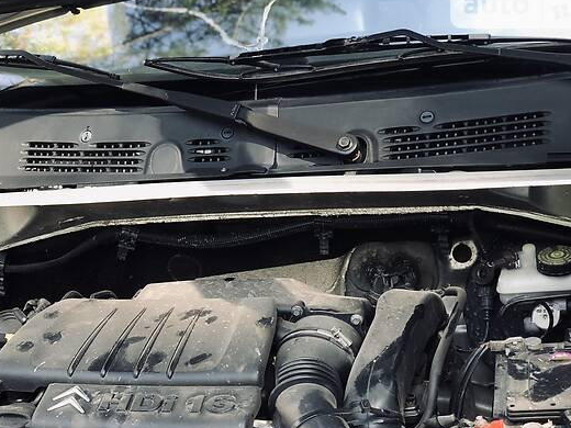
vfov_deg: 18.4
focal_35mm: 80
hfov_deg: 24.3
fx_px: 1320
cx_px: 186
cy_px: 297
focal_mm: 6
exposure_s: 1/60
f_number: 2.4
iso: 25
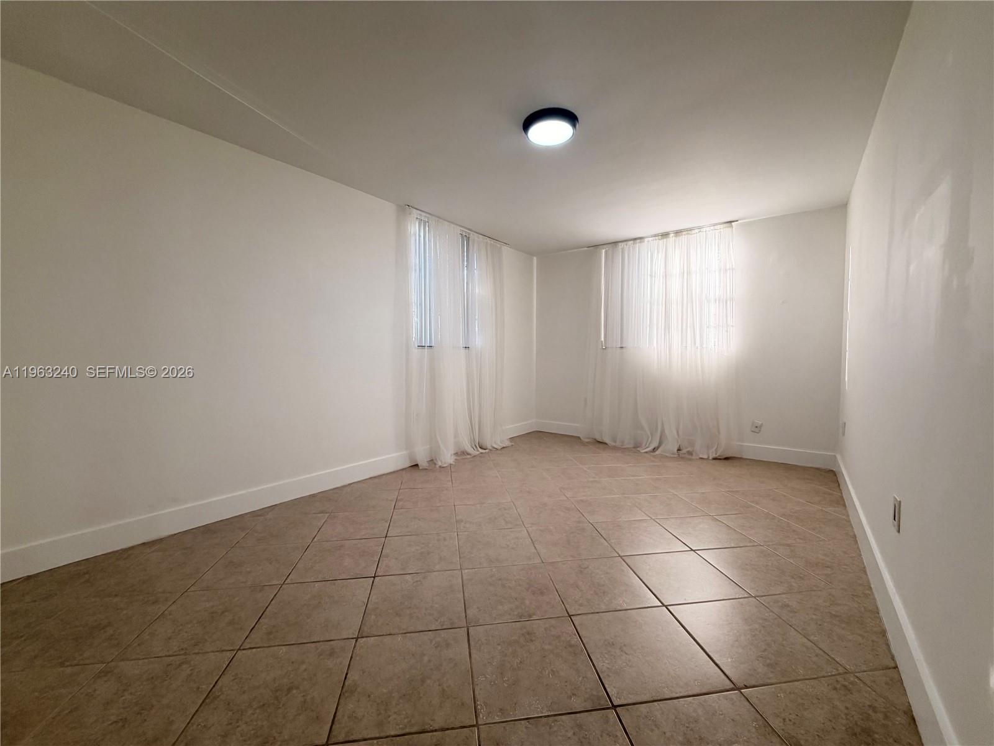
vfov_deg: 85.7
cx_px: 497
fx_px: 402
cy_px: 373
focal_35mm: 14
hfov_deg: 102.1
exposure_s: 1/120
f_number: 2.2
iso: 125
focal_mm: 2.2
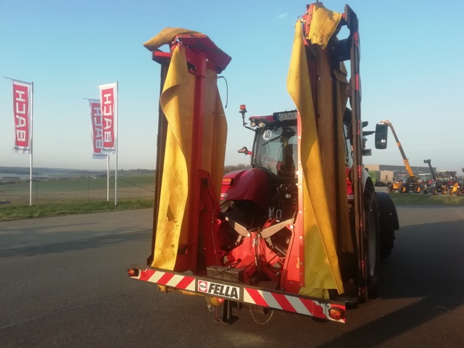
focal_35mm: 26
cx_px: 232
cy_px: 174
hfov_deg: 67.3
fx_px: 349
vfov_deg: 53.1
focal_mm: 3.46
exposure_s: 1/441
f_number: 2.2
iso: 50
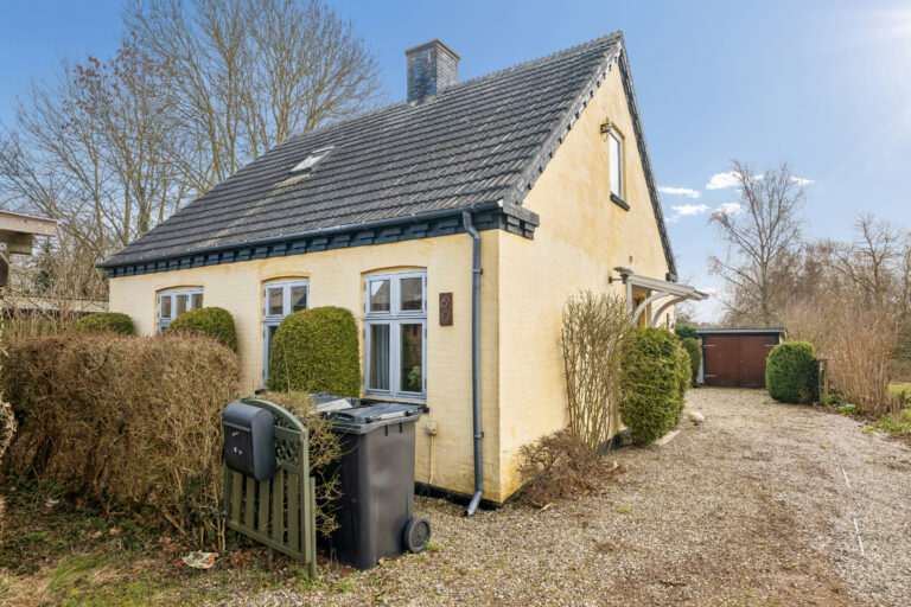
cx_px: 456
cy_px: 304
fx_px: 506
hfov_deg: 84.0
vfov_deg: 61.9
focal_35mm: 20
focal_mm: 20
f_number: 8
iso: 200
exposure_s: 1/100
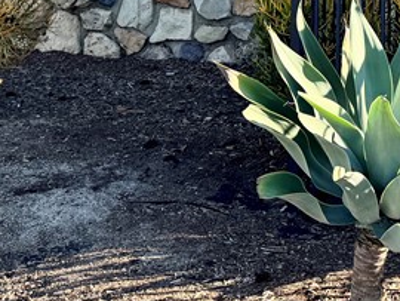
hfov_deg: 21.0
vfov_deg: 14.4
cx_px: 378
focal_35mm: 91
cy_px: -230
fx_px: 1052
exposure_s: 1/842
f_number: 1.78
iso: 80
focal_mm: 6.76
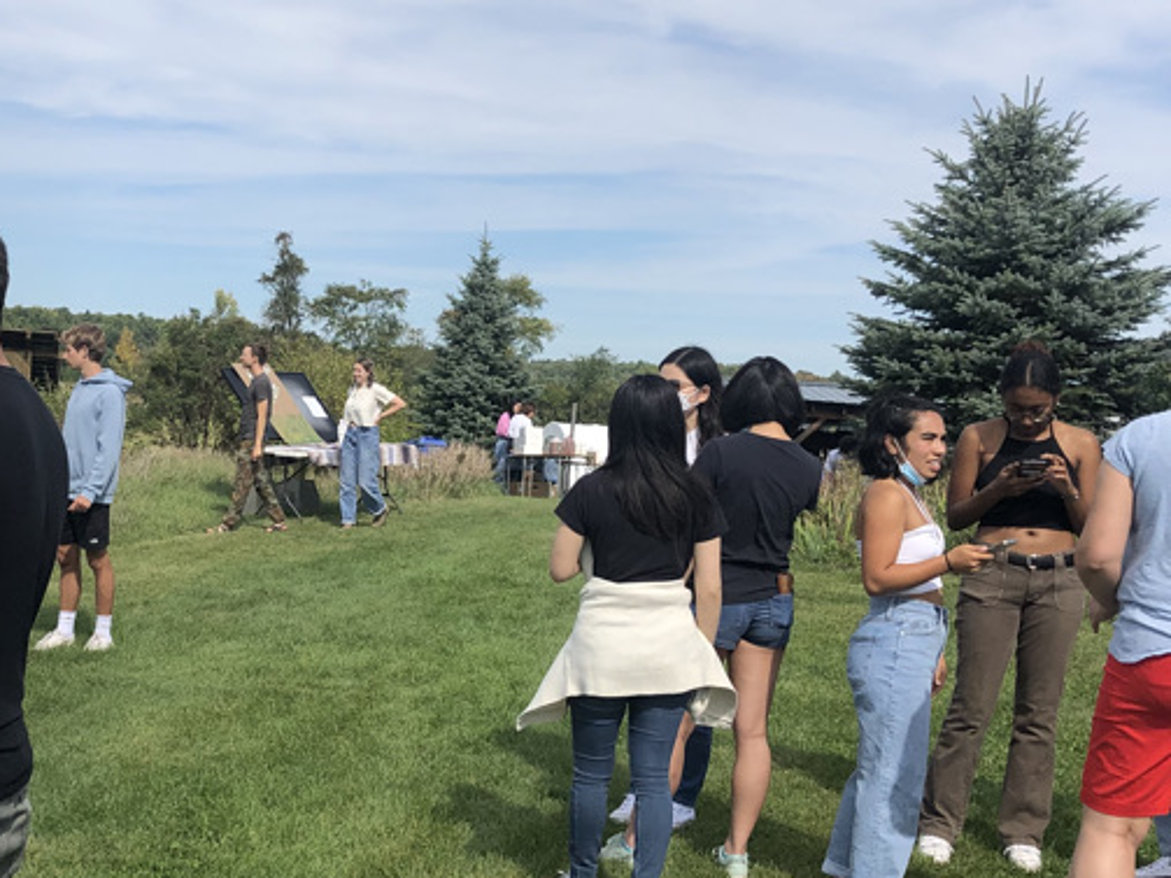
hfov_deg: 33.2
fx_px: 1928
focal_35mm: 57
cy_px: 429
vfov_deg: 25.6
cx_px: 314
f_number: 1.8
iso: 20
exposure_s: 1/2825
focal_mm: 3.99
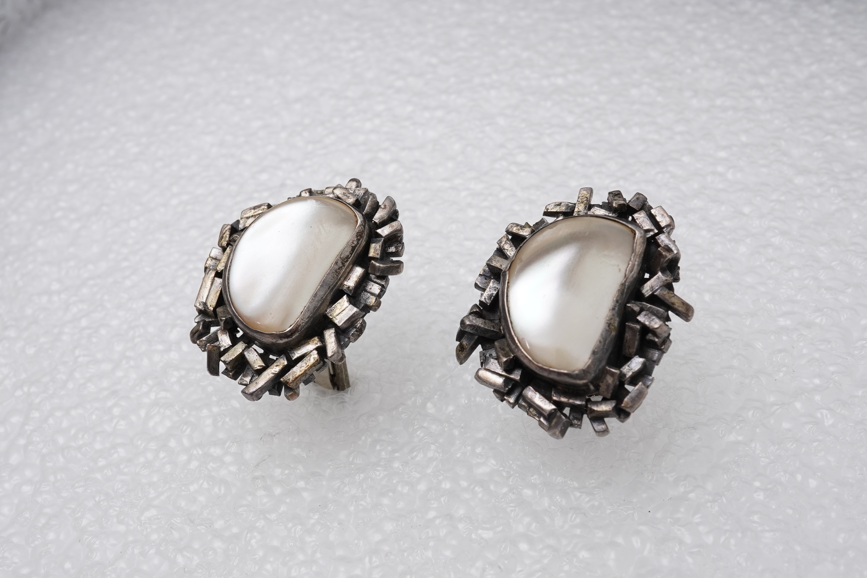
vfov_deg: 29.9
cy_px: 289
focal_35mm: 45
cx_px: 434
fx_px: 1084
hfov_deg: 43.6
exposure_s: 1/125
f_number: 22
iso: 400
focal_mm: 30
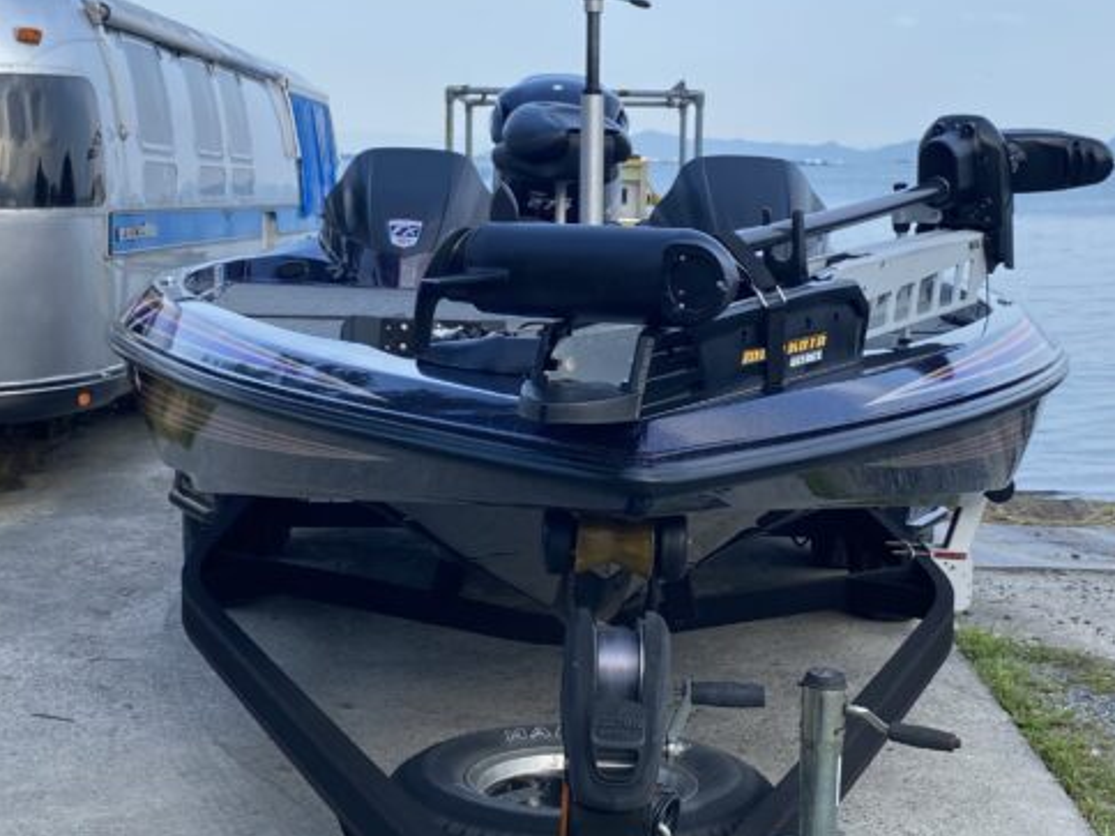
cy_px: 267
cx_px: 551
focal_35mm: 55
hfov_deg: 34.9
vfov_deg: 26.4
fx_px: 1772
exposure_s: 1/283
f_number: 1.8
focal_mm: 4.25
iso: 32
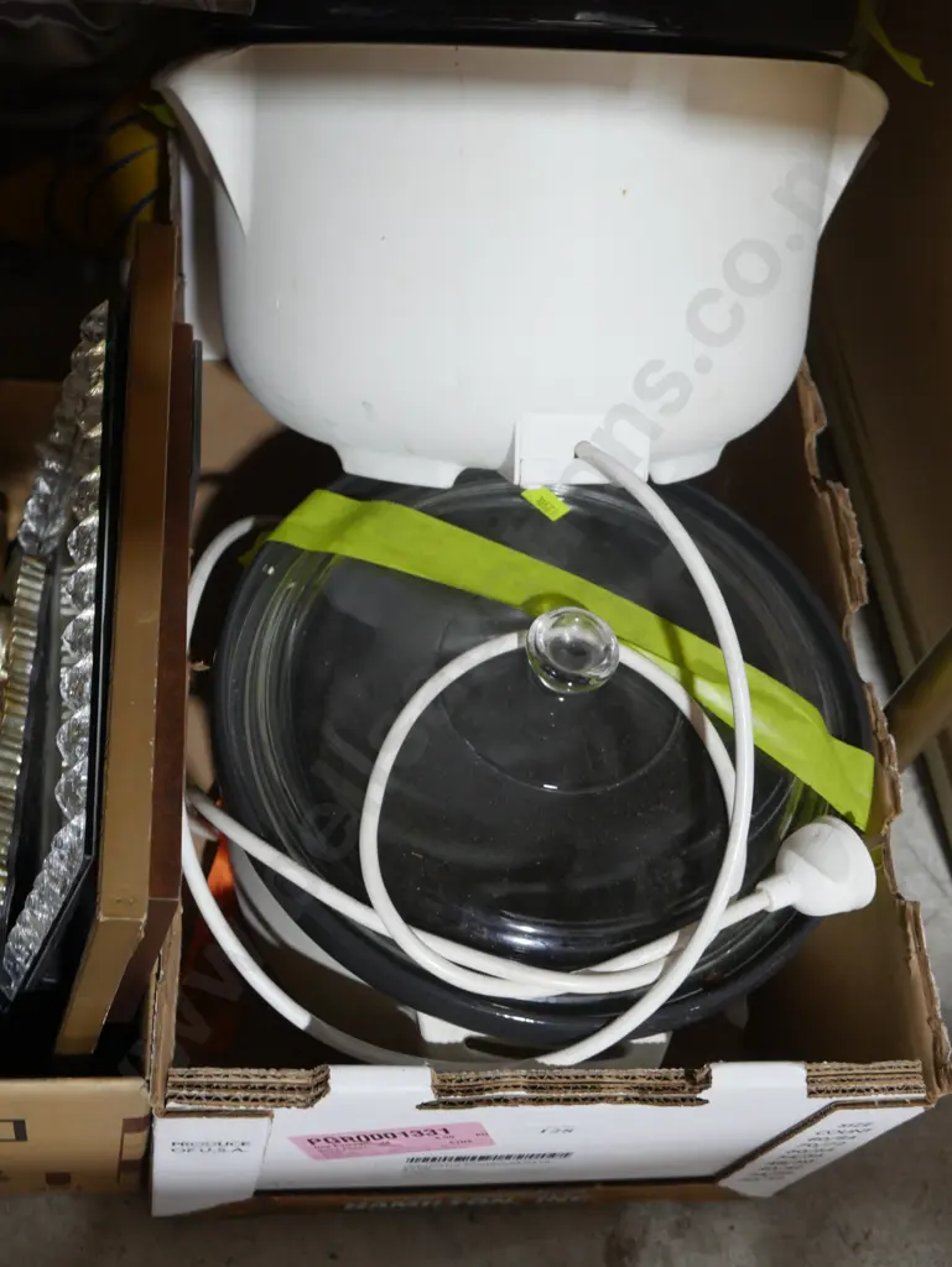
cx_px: 476
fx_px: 1759
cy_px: 634
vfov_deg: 39.6
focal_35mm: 48
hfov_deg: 30.3
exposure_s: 1/60
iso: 1250
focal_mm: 24
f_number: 5.6
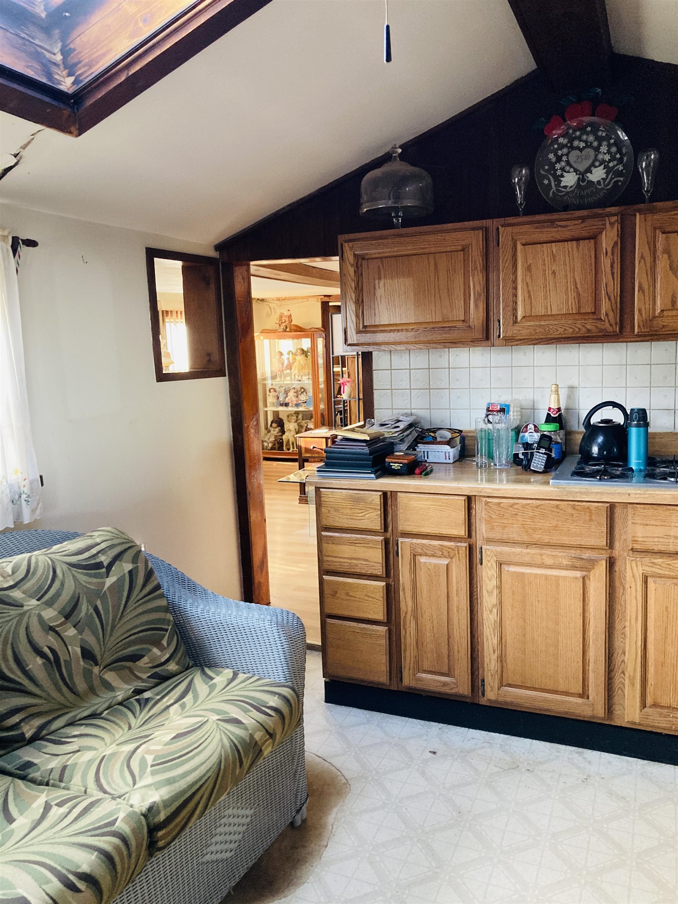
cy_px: 452
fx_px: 731
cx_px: 339
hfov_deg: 49.7
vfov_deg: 63.4
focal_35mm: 28
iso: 320
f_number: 1.8
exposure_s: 1/59
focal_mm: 3.99
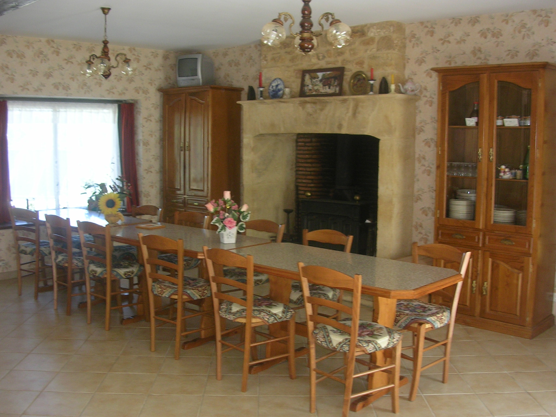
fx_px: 610
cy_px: 208
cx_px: 278
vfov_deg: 37.7
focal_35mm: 38
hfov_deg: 49.0
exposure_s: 1/30
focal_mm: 5.8
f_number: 2.8
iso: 51
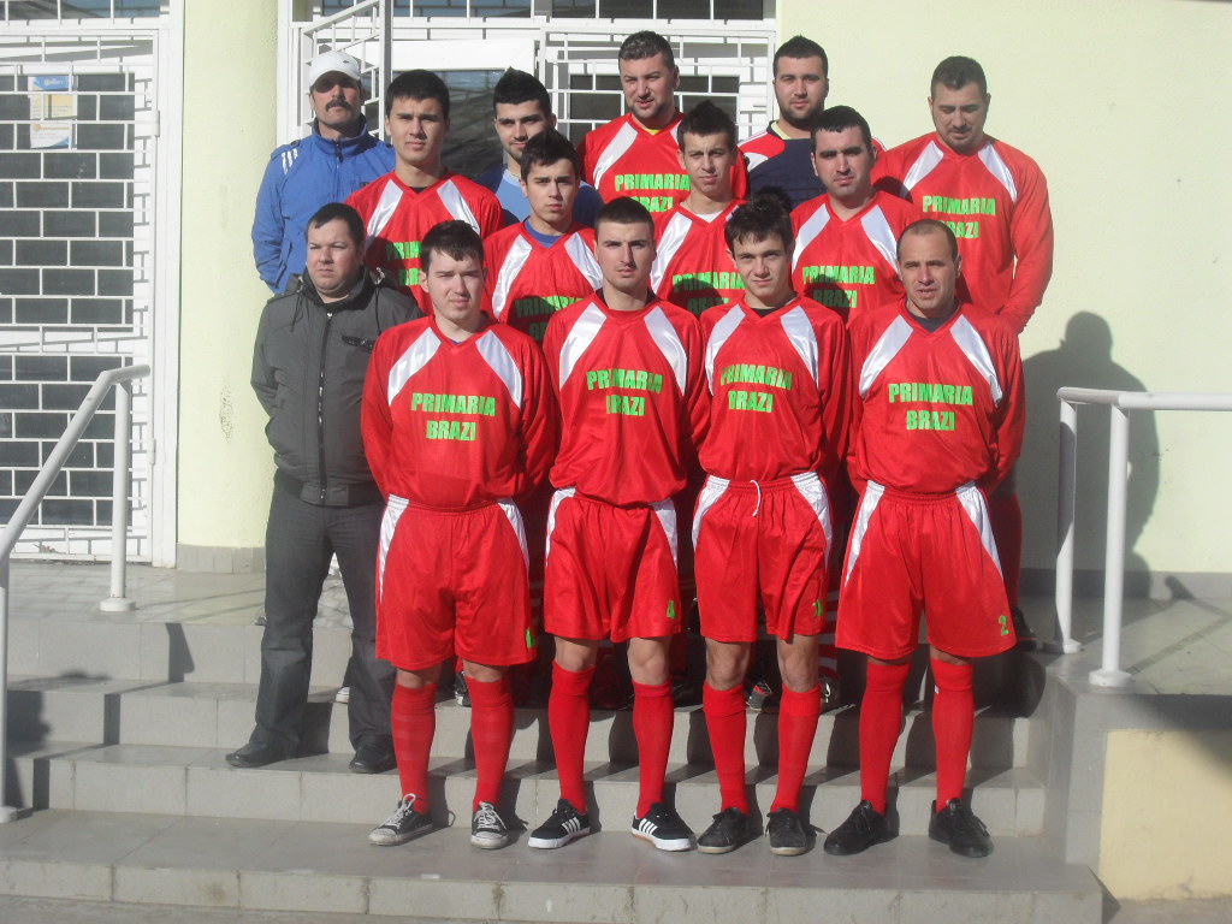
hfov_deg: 33.8
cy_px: 462
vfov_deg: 25.7
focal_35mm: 57
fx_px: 2029
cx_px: 616
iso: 100
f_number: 10.9
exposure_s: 1/250
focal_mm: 10.1
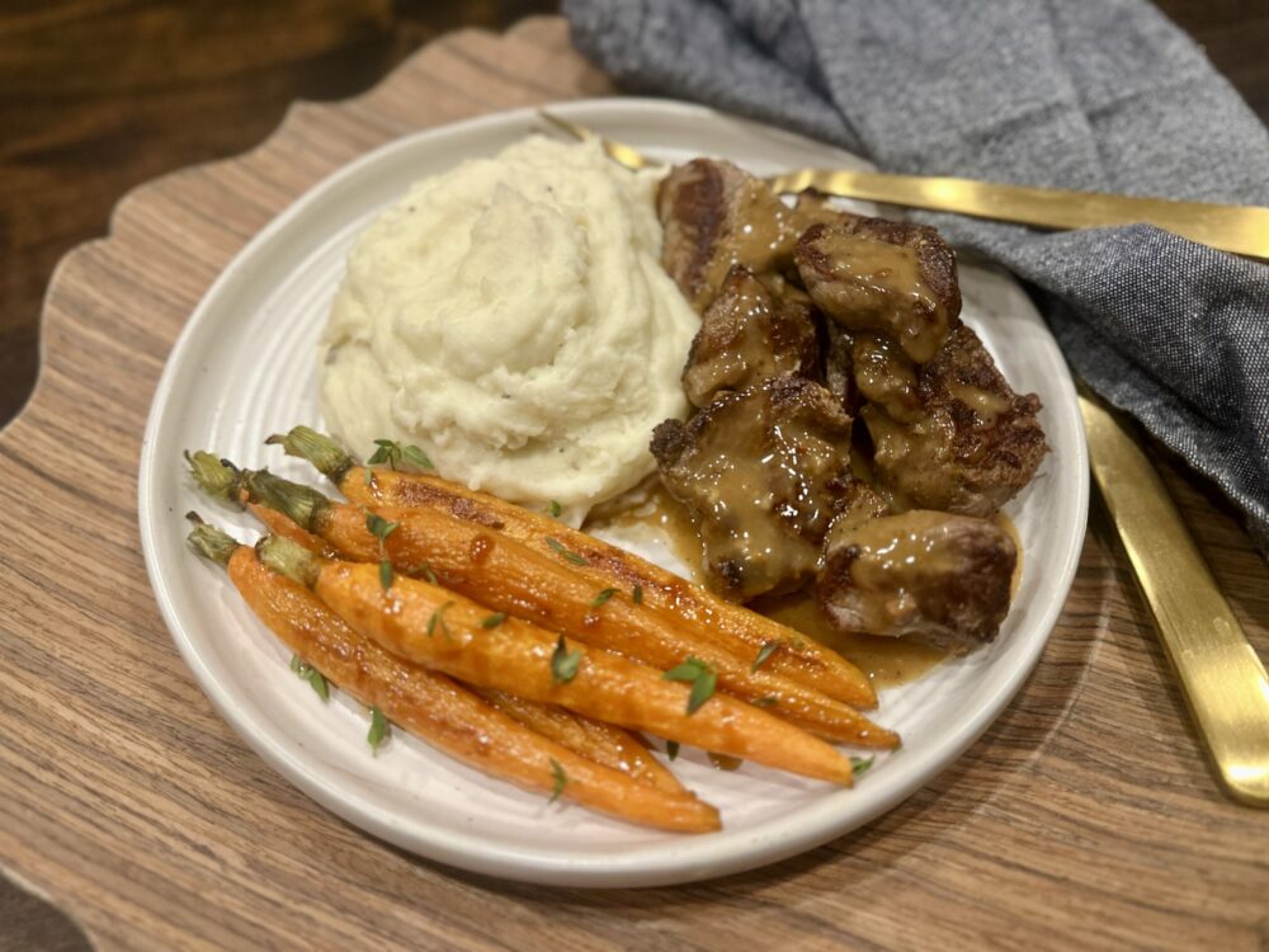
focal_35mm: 24
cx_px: 634
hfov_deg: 71.6
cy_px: 476
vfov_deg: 56.8
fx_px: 880
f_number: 1.78
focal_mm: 6.86
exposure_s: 1/60
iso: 320
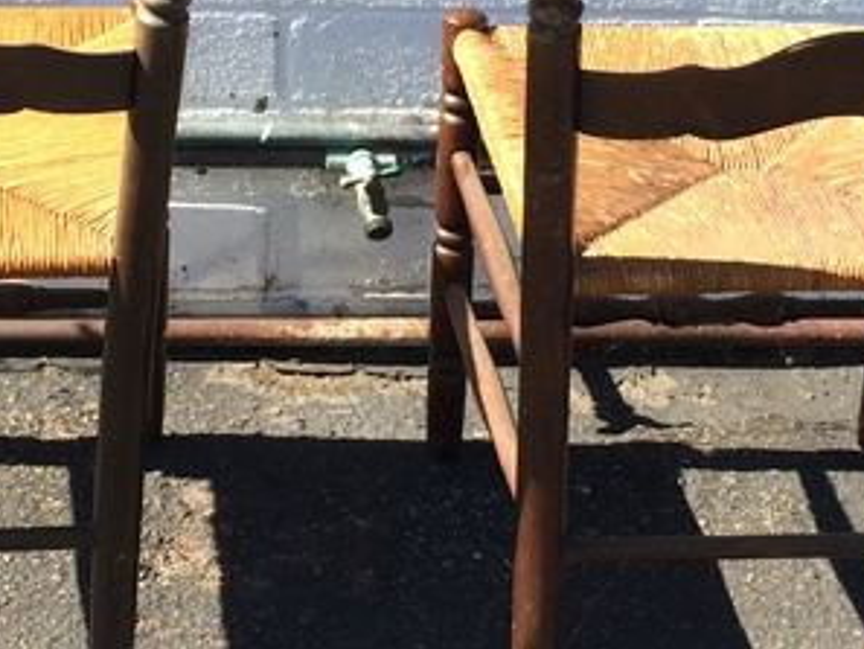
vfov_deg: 16.1
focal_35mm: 91
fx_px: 2272
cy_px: 121
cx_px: 401
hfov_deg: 21.5
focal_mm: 4.12
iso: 32
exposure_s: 1/912
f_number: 2.2
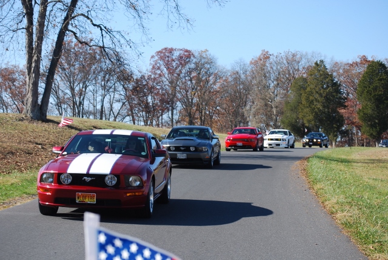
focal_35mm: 82
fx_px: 890
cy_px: 130
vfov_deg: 16.6
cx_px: 194
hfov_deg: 24.6
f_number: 6.3
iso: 100
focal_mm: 55
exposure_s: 1/160
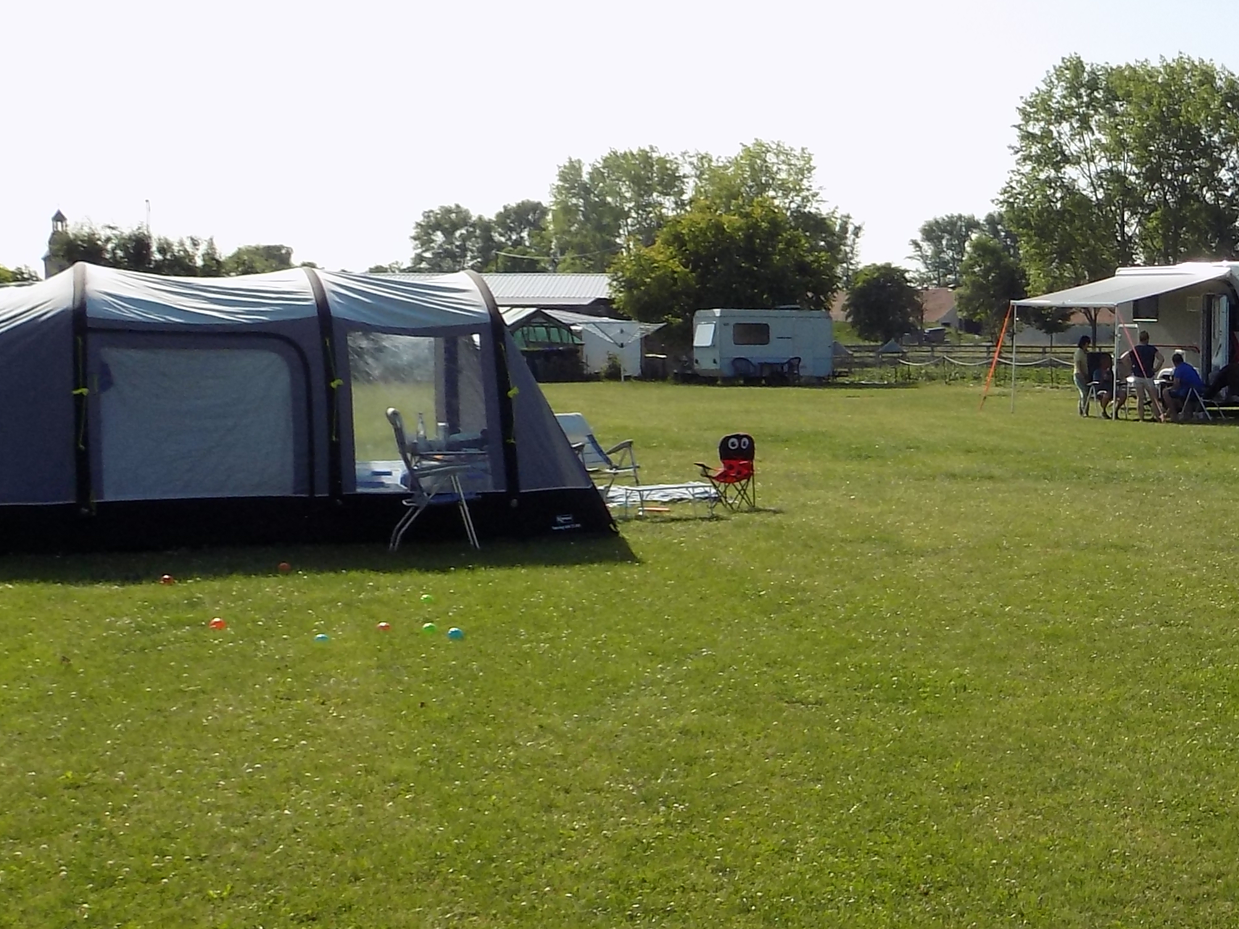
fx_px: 2112
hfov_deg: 31.1
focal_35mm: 59
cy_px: 594
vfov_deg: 24.7
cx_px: 1130
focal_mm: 4
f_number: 3.1
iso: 80
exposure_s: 1/1000
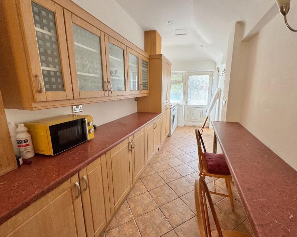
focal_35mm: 16
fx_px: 141
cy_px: 119
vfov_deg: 80.4
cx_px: 161
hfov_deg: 92.9
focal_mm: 2.22
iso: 64
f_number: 2.2
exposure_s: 1/99
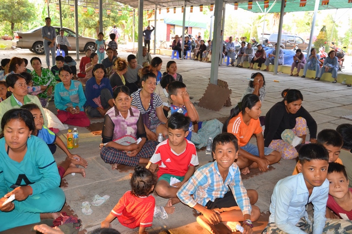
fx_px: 307
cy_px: 117
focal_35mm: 32
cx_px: 176
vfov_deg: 41.6
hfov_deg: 59.6
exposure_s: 1/60
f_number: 4.5
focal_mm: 21
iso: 640
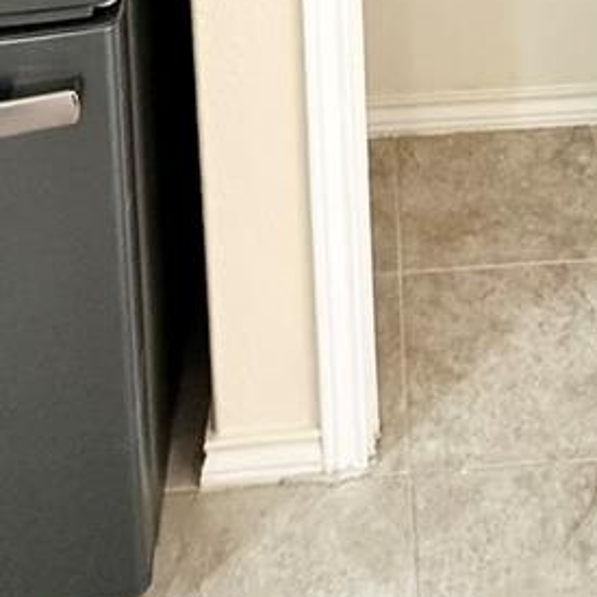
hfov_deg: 24.8
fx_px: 1346
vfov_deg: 18.2
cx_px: 417
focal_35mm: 69
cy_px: -554
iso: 200
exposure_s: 1/60
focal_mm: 2.22
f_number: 2.2
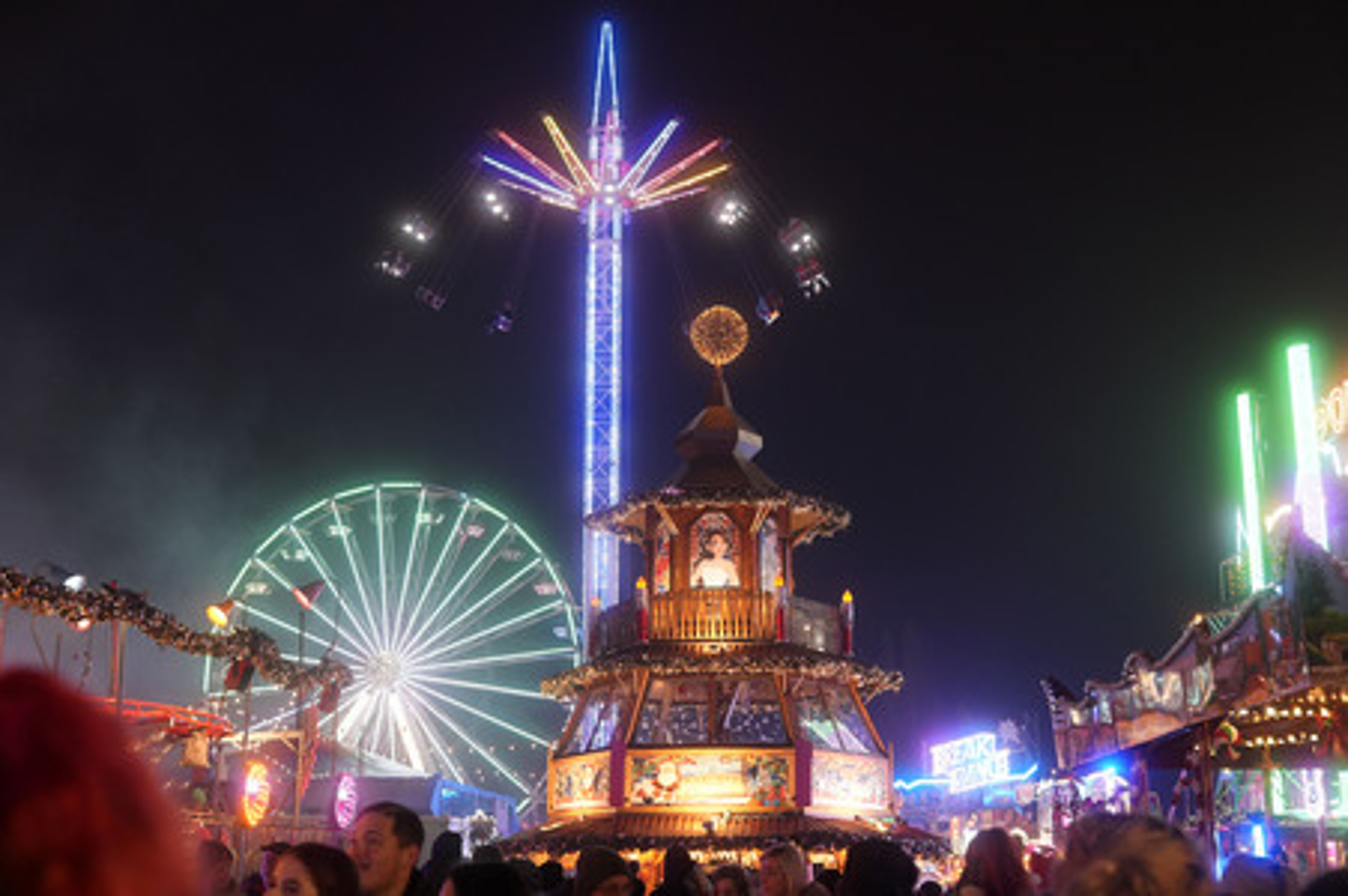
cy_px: 448
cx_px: 674
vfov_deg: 29.8
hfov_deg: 43.6
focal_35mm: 45
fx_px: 1684
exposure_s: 1/80
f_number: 2.8
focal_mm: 30
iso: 640
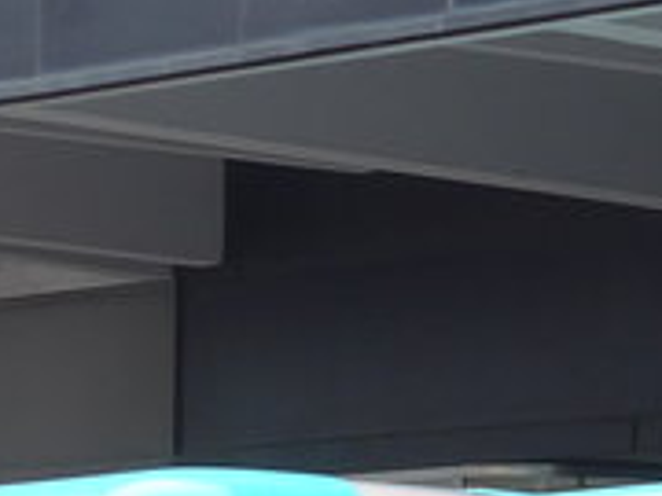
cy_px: 434
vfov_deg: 3.6
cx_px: 1129
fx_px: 7917
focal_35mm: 414
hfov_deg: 4.7
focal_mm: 12.7
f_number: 3.7
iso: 100
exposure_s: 1/80
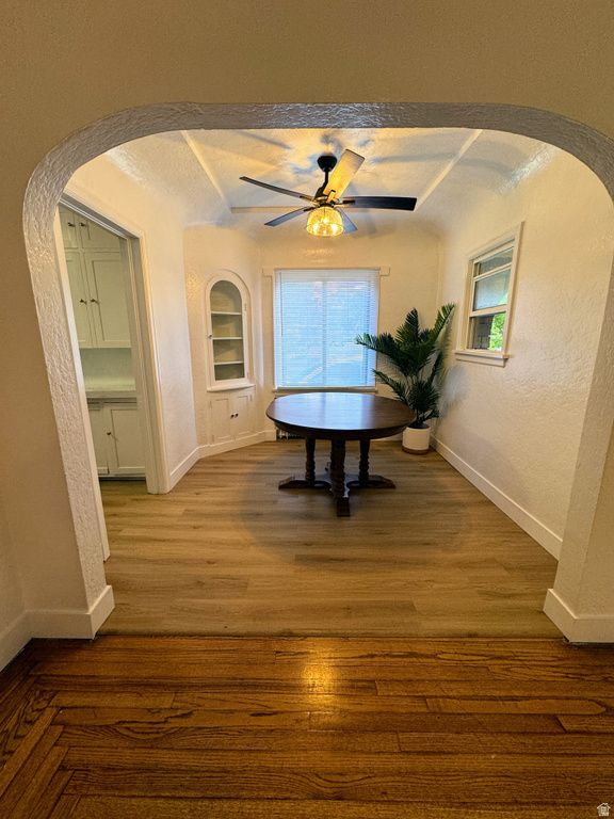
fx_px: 331
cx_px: 307
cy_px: 410
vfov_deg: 102.1
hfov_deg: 85.7
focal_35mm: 14
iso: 160
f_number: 2.2
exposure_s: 1/120
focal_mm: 2.22
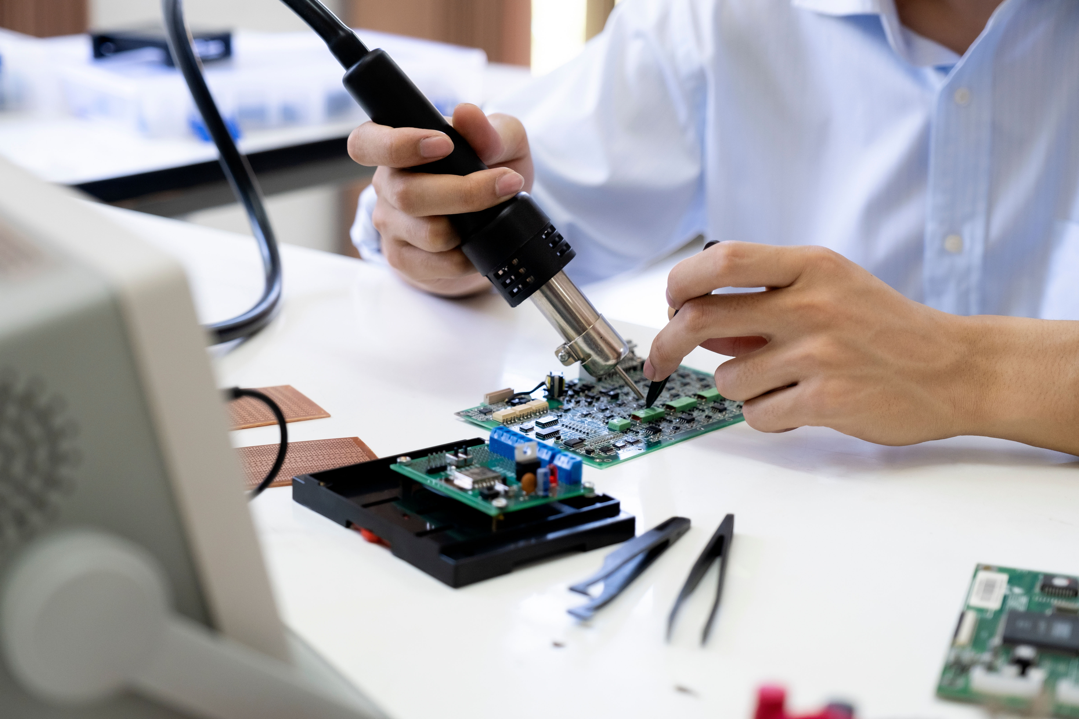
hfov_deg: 33.4
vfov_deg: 22.6
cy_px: 360
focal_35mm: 60
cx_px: 540
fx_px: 1798
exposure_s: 1/125
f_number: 2.8
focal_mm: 40.1
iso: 400
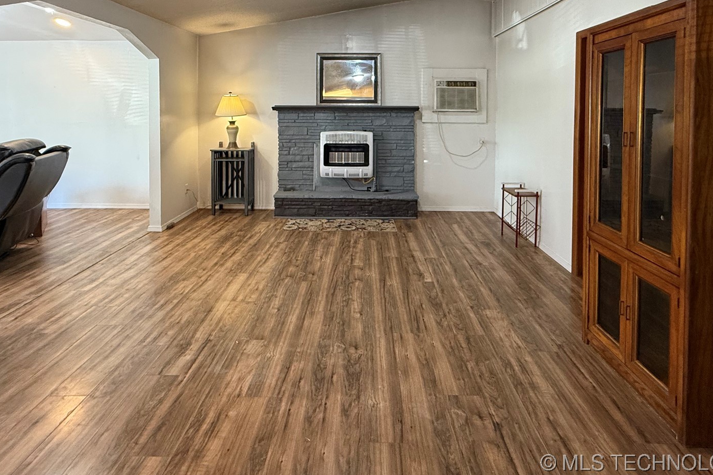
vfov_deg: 58.6
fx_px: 396
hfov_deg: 84.0
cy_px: 117
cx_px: 364
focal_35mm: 20
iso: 400
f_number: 2.2
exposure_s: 1/60
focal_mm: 2.22
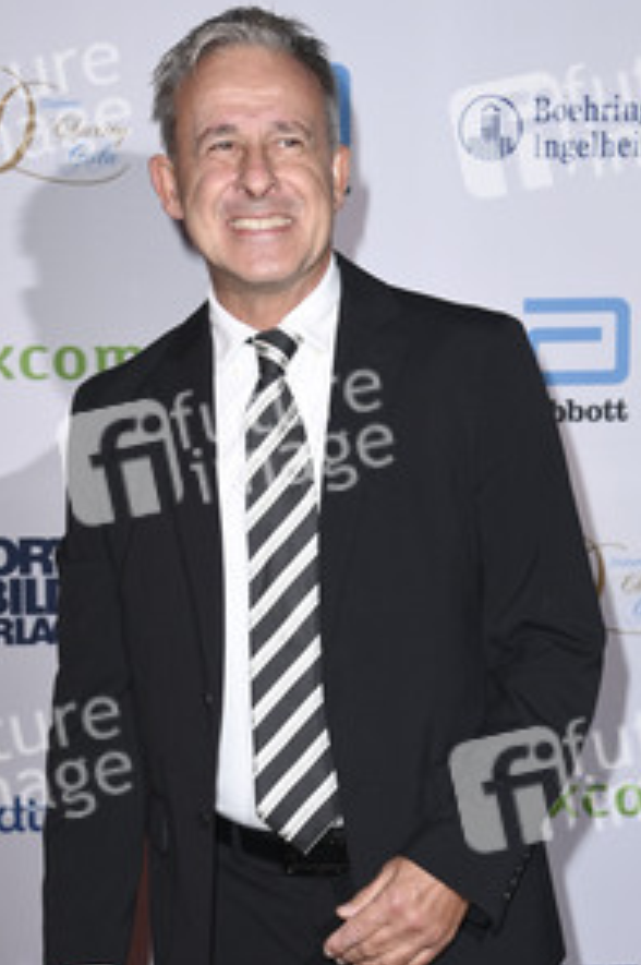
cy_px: 612
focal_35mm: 95
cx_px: 320
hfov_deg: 14.4
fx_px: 2543
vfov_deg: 21.4
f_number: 5.6
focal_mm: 70
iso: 640
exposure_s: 1/200
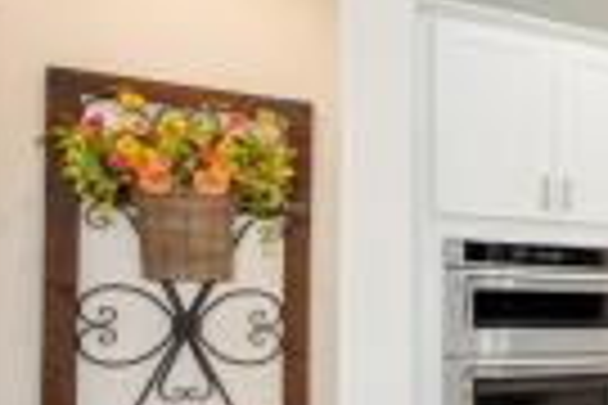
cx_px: 984
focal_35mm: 50
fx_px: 844
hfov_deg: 25.4
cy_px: 338
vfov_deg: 26.4
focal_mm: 15
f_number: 5
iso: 800
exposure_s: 1/100
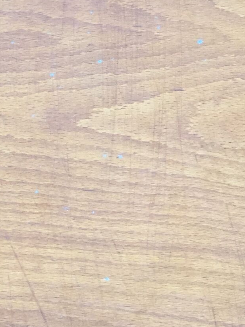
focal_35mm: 115
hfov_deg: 12.5
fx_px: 1086
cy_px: 231
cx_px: -77
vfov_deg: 17.1
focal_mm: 4.15
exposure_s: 1/100
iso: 40
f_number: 2.2
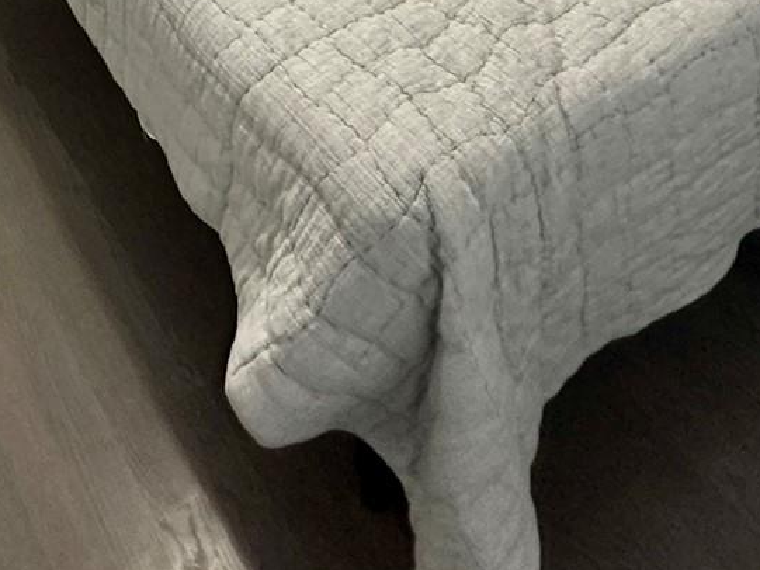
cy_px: -355
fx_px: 1164
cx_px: 285
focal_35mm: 53
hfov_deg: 36.0
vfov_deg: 21.5
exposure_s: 1/120
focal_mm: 2.22
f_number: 2.2
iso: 320
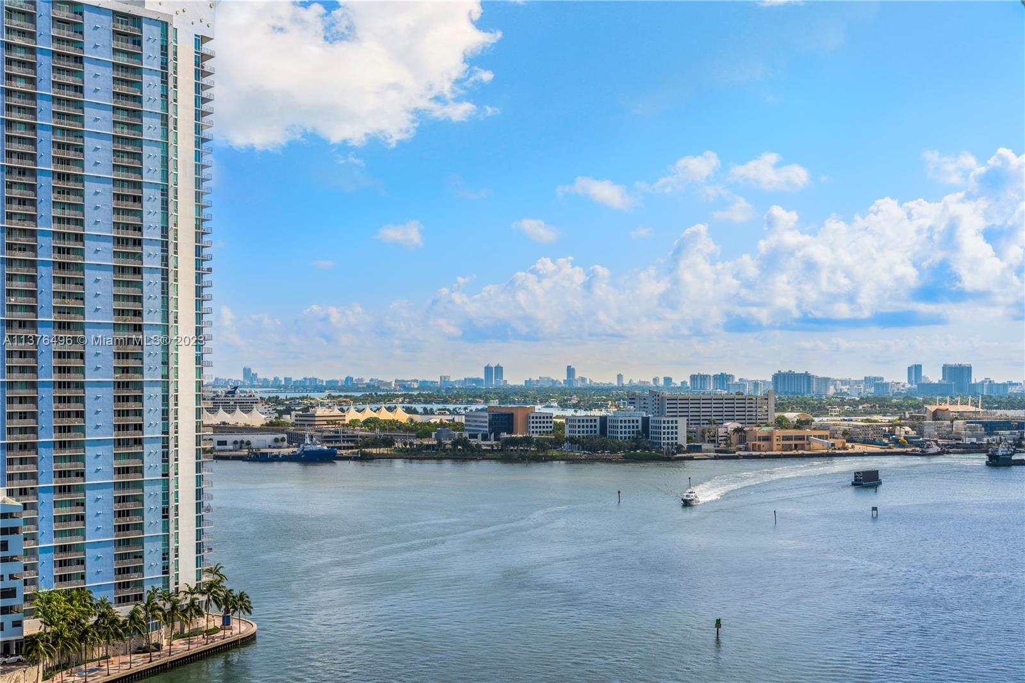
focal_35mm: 50
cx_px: 512
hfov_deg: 39.6
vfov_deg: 27.0
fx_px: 1423
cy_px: 342
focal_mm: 50
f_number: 9
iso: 100
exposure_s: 1/250
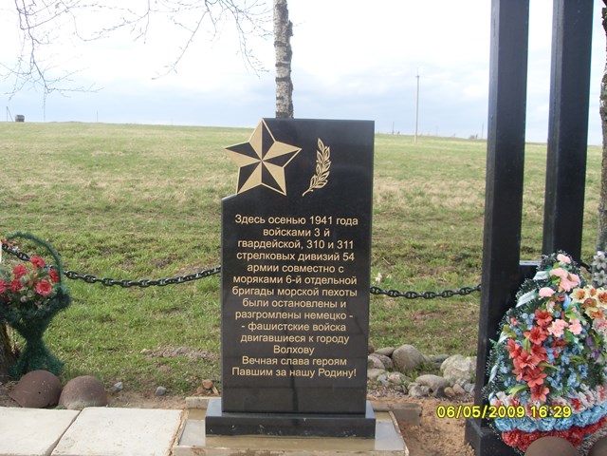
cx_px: 304
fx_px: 614
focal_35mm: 35
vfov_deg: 40.7
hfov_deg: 52.6
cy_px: 228
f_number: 7
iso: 80
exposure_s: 1/90
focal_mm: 6.3
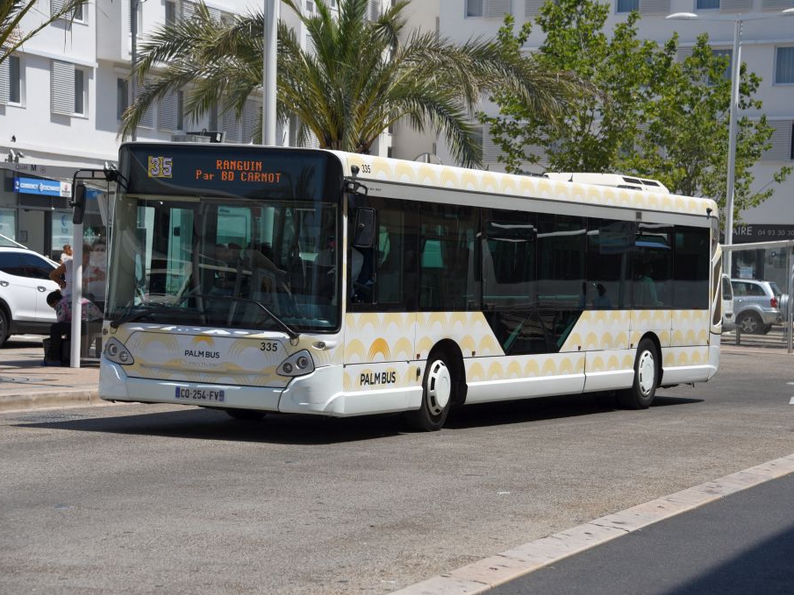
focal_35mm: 98
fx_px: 2248
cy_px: 298
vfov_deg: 15.1
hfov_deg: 20.0
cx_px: 440
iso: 100
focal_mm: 90
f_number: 6.3
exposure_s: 1/640
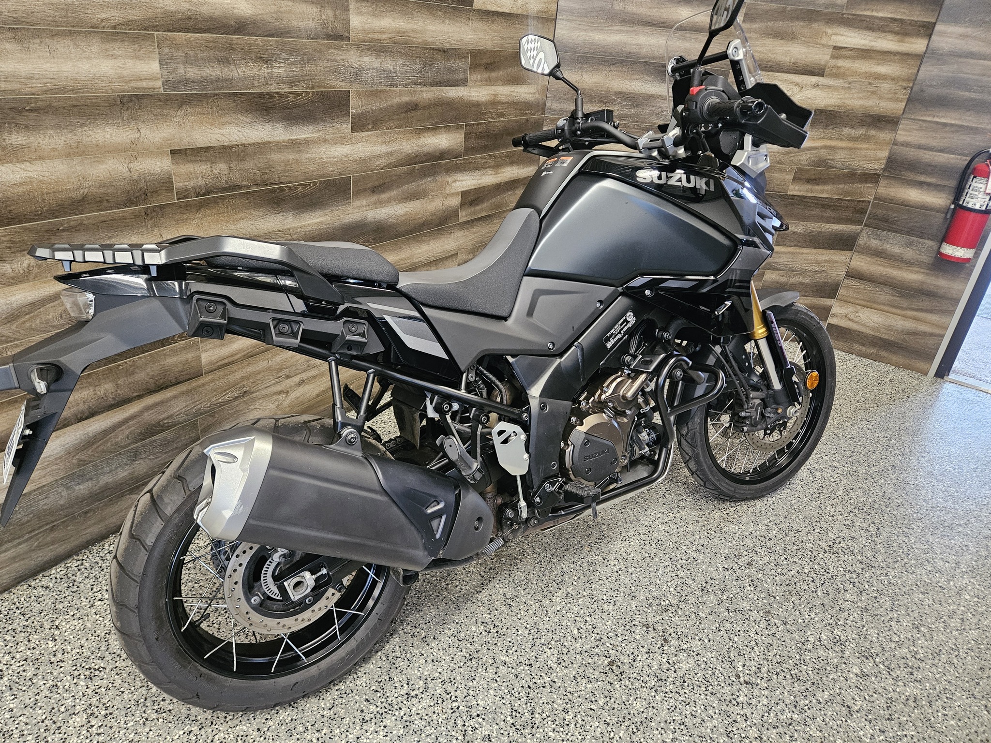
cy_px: 372
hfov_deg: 73.9
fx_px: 658
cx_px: 496
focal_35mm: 23
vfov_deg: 58.9
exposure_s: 1/40
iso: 640
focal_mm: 5.4
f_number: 1.8
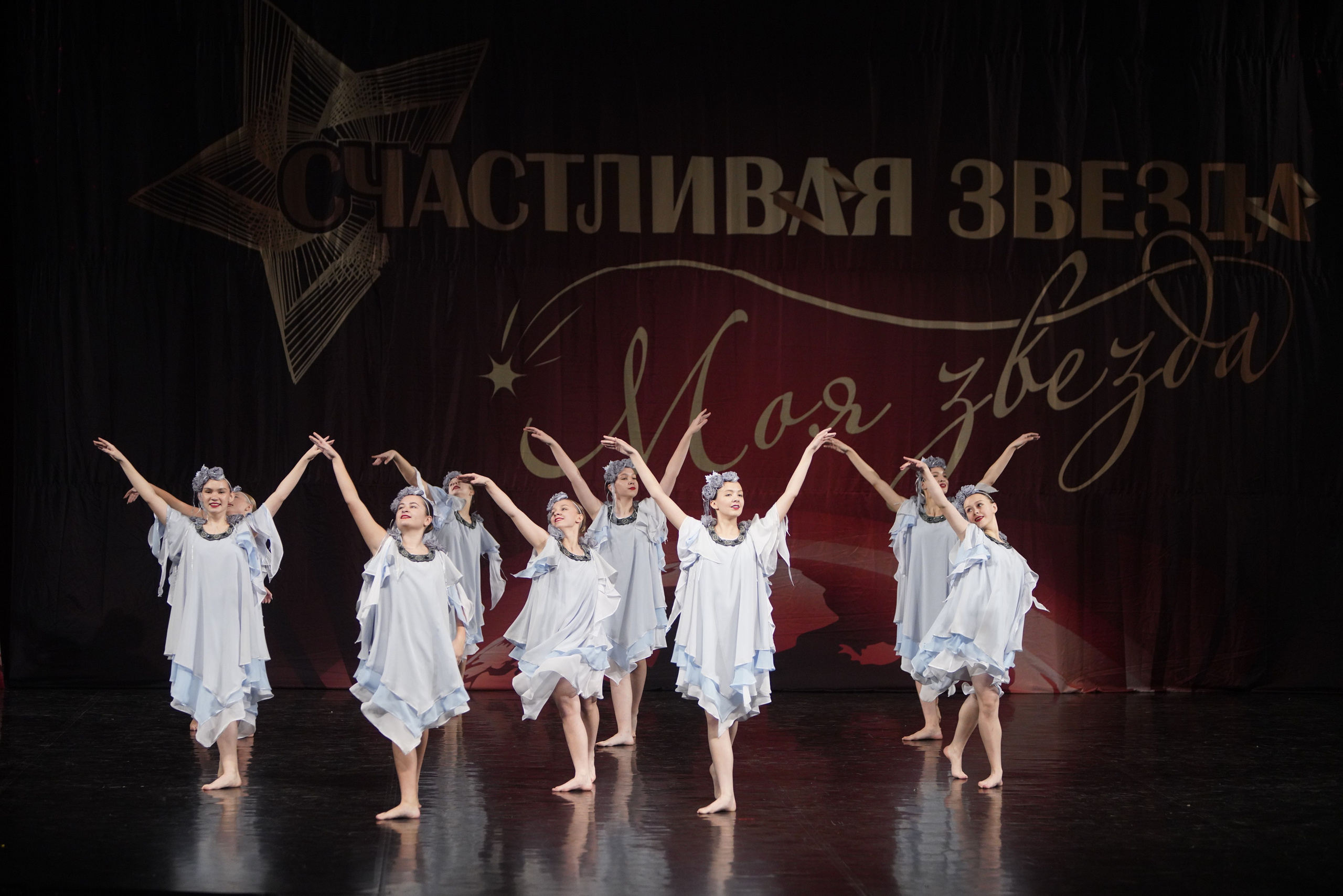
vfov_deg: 13.0
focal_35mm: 105
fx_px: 3917
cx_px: 672
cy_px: 448
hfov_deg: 19.5
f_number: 2.8
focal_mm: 105
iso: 2500
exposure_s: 1/500
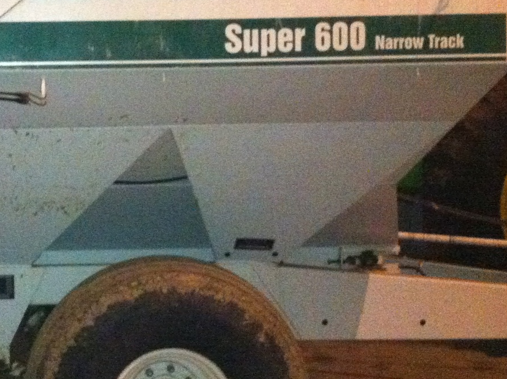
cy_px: 146
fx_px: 1185
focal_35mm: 81
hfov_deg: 23.5
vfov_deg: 18.1
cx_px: 44
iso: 1000
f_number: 2.8
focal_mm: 3.85
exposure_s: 1/15
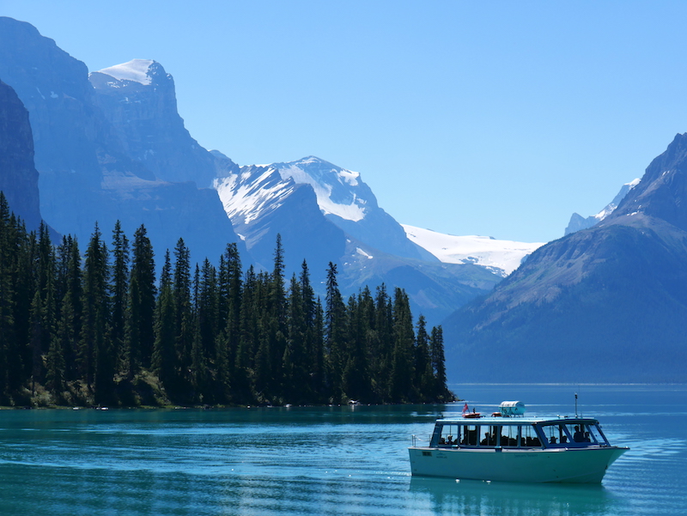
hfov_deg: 16.4
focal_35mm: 120
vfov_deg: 12.4
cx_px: 344
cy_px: 258
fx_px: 2383
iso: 200
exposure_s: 1/800
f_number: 8
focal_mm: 60
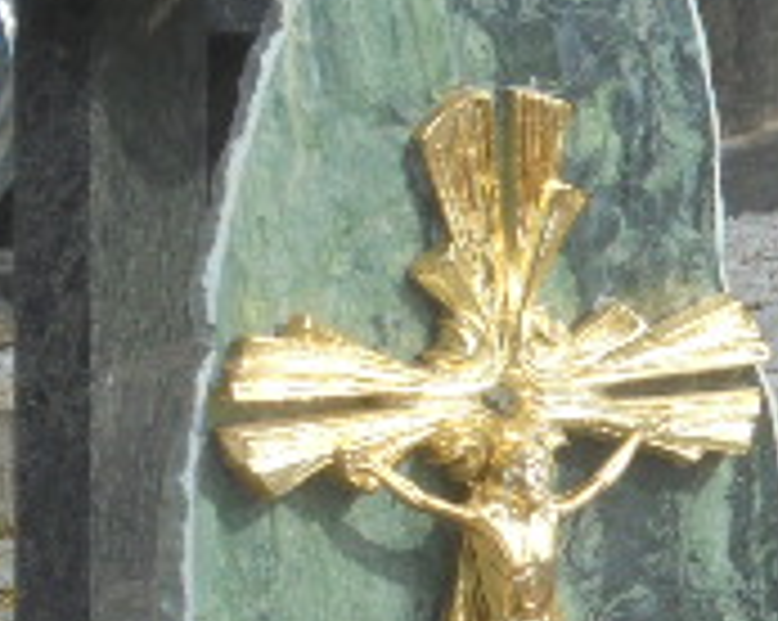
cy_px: 468
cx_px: 1295
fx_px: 6900
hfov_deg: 6.3
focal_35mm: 300
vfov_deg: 5.1
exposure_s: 1/160
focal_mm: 14.9
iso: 100
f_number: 6.7
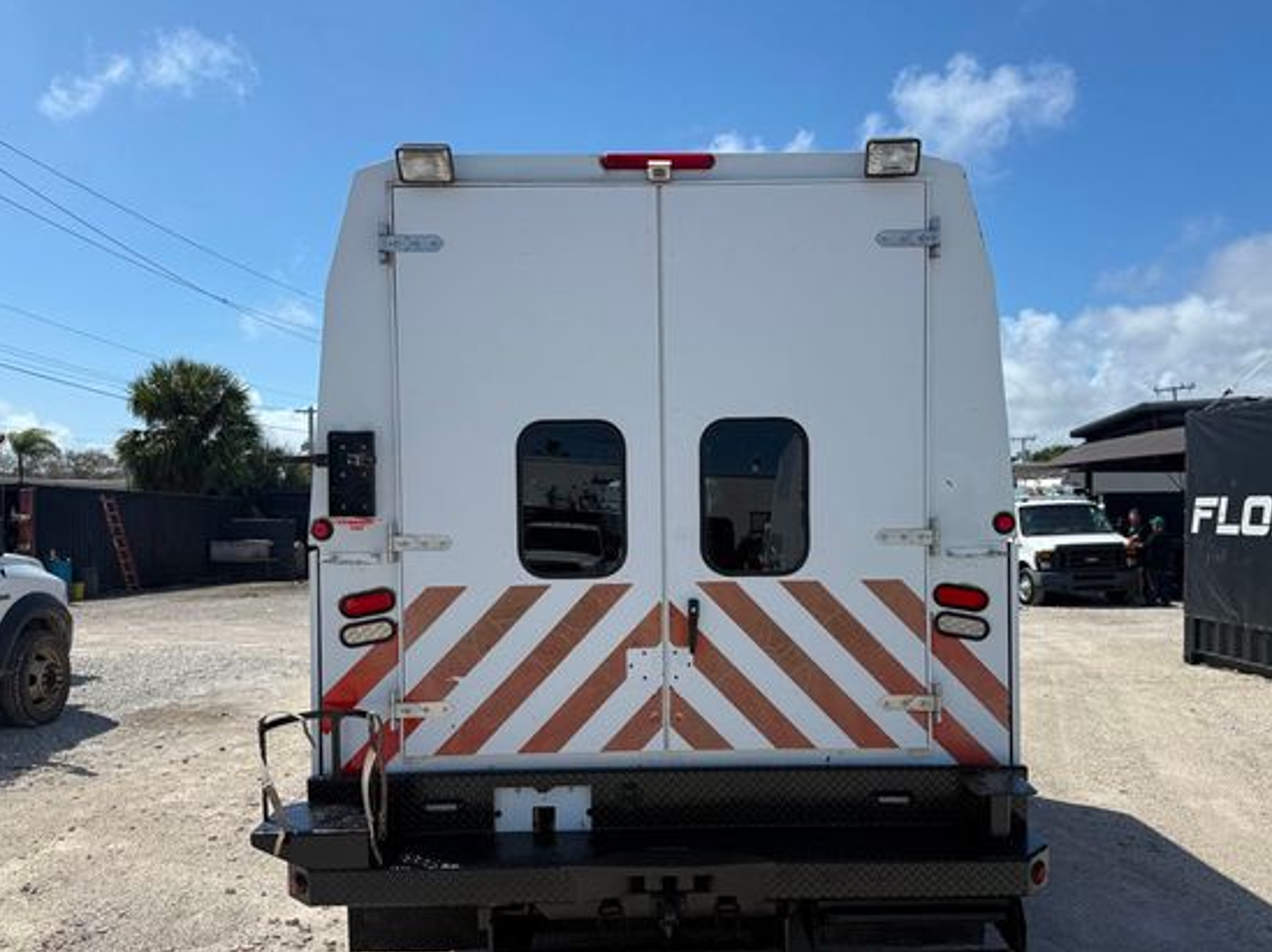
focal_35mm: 28
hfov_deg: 63.4
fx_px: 1028
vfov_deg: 49.5
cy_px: 549
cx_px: 681
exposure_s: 1/6711
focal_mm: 6.76
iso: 80
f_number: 1.78
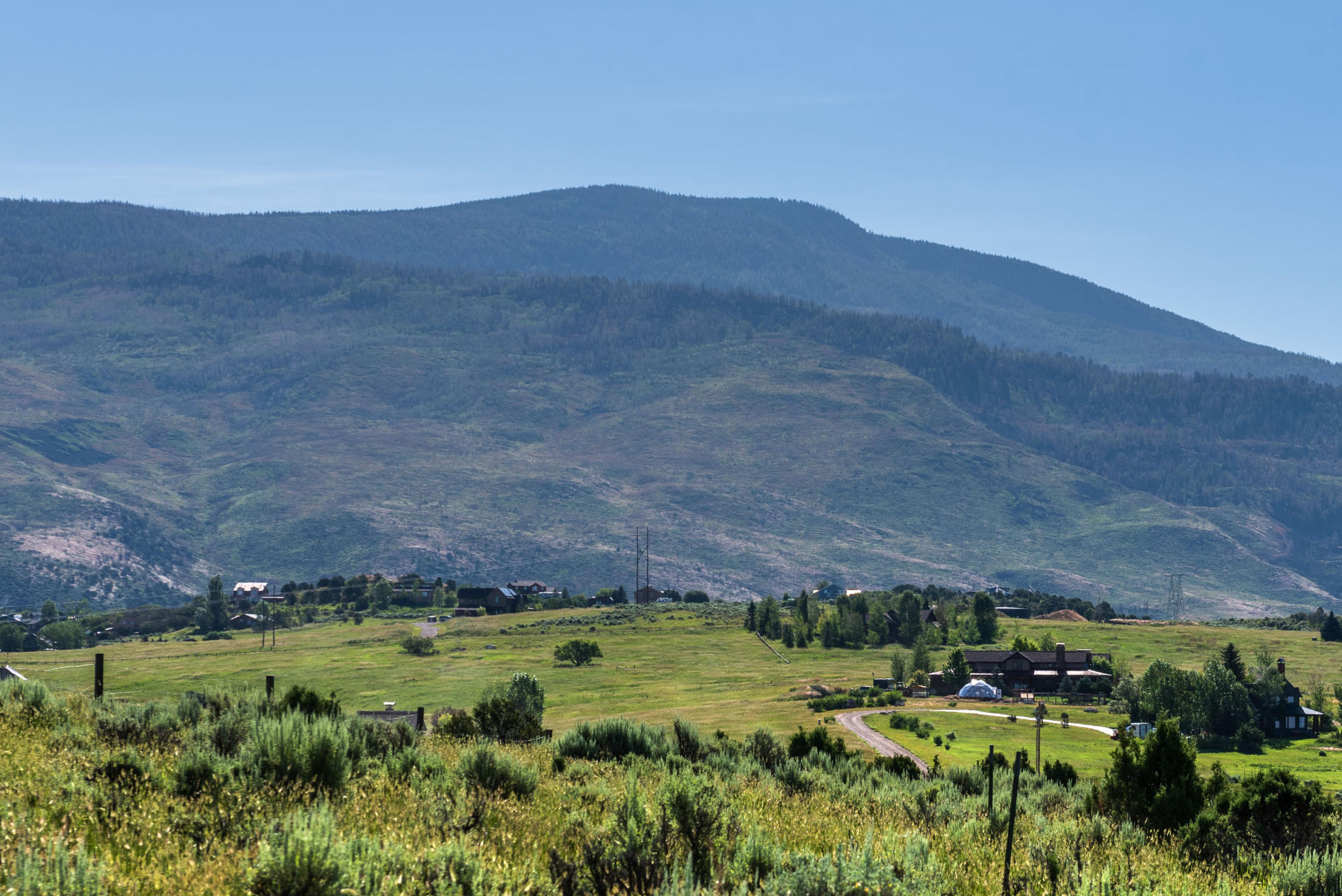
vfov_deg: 12.3
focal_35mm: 111
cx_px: 797
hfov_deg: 18.4
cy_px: 651
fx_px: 4139
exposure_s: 1/400
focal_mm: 70
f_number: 7.1
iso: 100
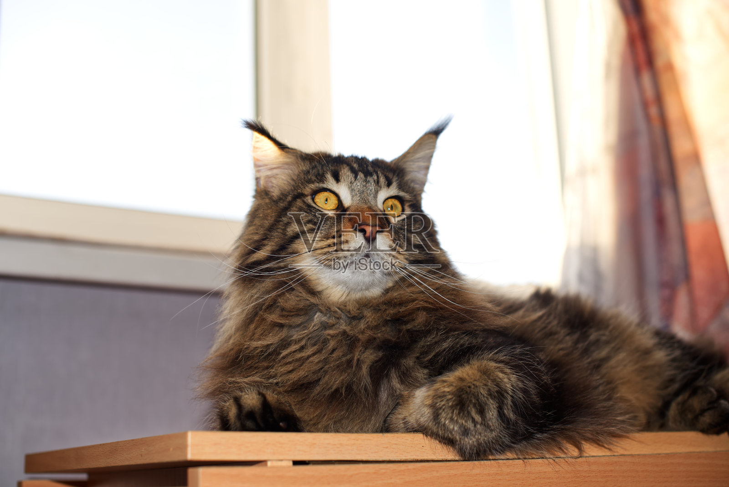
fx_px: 1013
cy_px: 244
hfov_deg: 39.6
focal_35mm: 50
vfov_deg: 27.0
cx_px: 364
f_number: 3.5
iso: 200
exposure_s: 1/250
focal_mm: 50
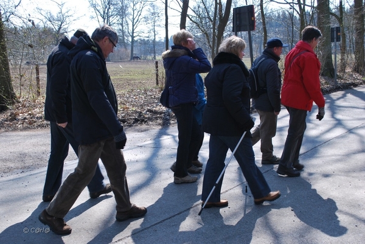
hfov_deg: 46.4
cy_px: 122
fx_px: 426
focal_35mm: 42
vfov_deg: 31.9
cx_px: 182
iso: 110
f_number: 5.6
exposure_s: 1/125
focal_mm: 28
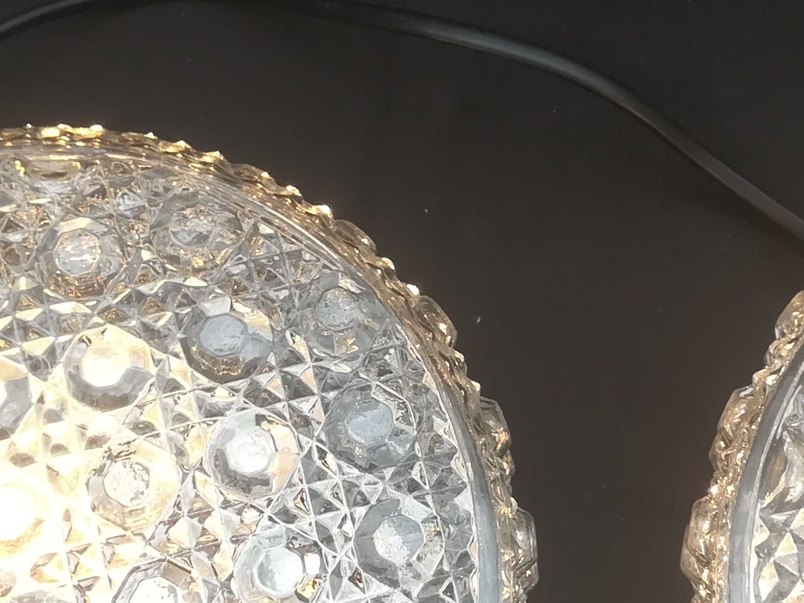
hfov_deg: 25.3
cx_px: 499
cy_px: 525
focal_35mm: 77
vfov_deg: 18.9
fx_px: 1788
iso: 50
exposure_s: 1/319
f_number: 2.2
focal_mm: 3.83
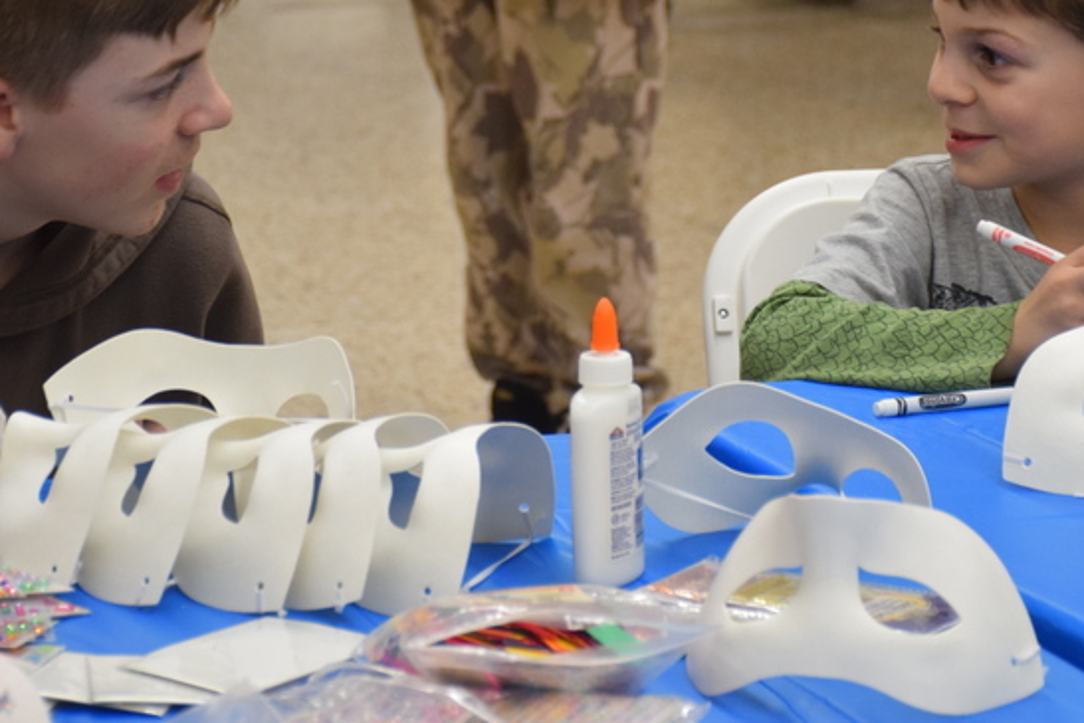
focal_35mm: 174
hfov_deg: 11.8
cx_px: 513
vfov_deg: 7.9
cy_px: 54
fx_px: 5240
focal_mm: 62
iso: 1000
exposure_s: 1/60
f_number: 5
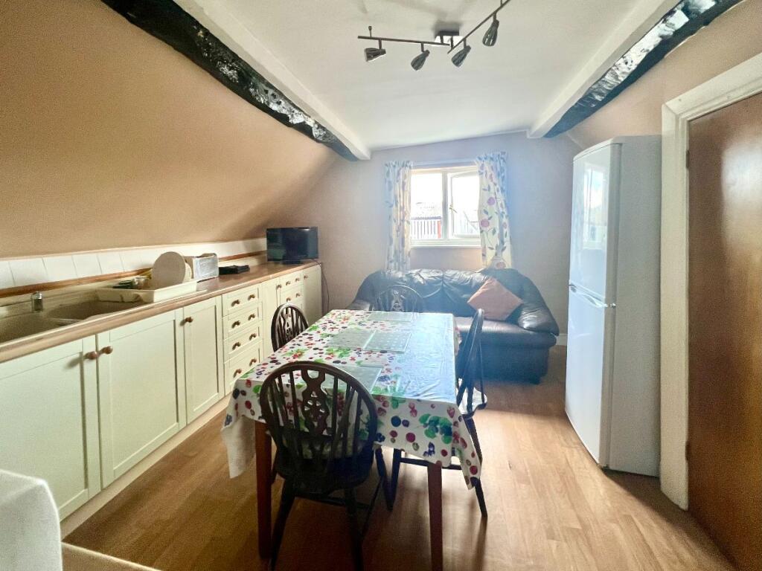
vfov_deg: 89.9
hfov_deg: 106.2
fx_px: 286
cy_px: 286
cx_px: 381
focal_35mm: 13
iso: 250
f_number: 1.8
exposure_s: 1/99
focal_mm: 1.57
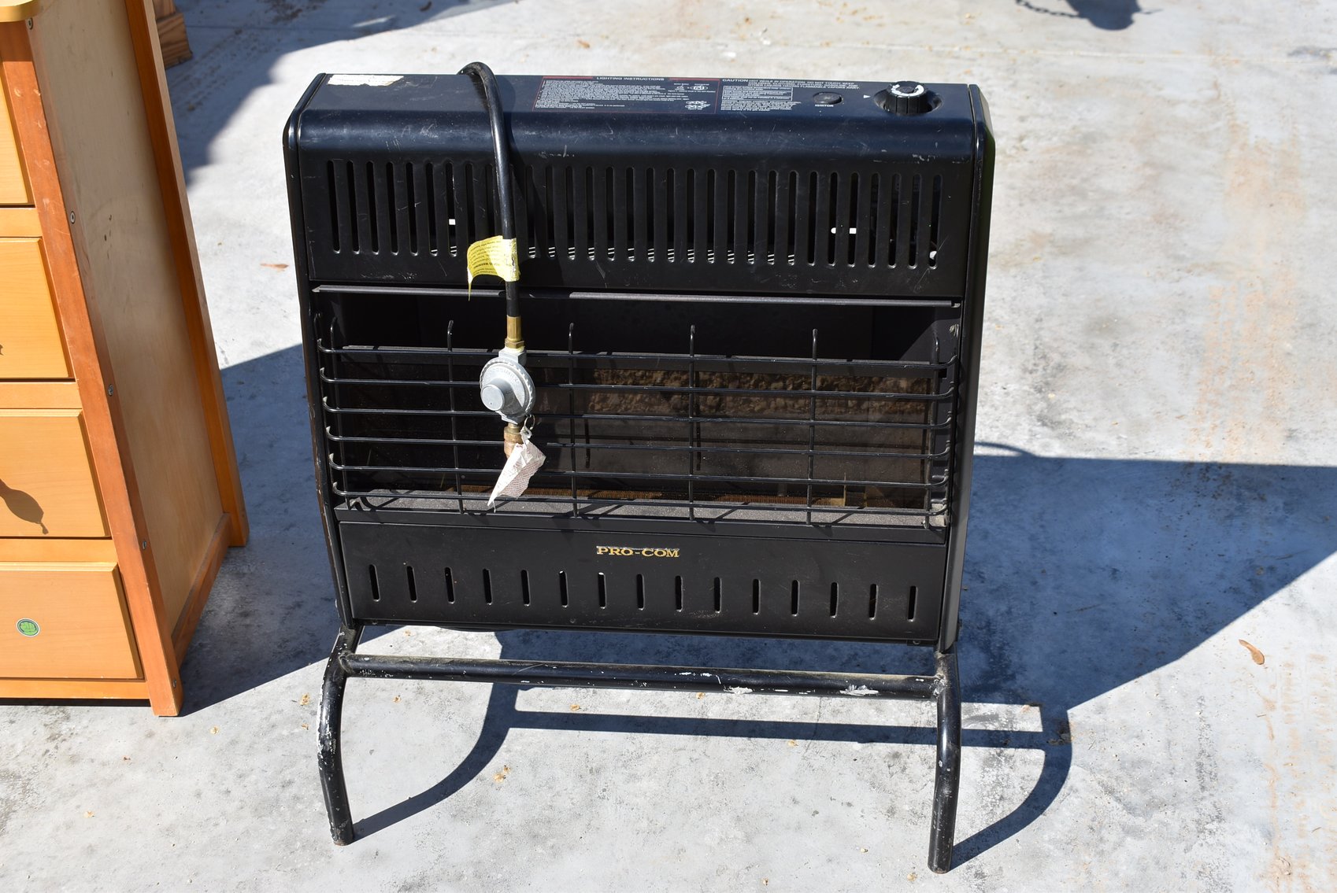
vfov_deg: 28.1
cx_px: 668
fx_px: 1784
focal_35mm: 48
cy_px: 446
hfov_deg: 41.1
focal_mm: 32
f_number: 8
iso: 125
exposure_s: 1/250
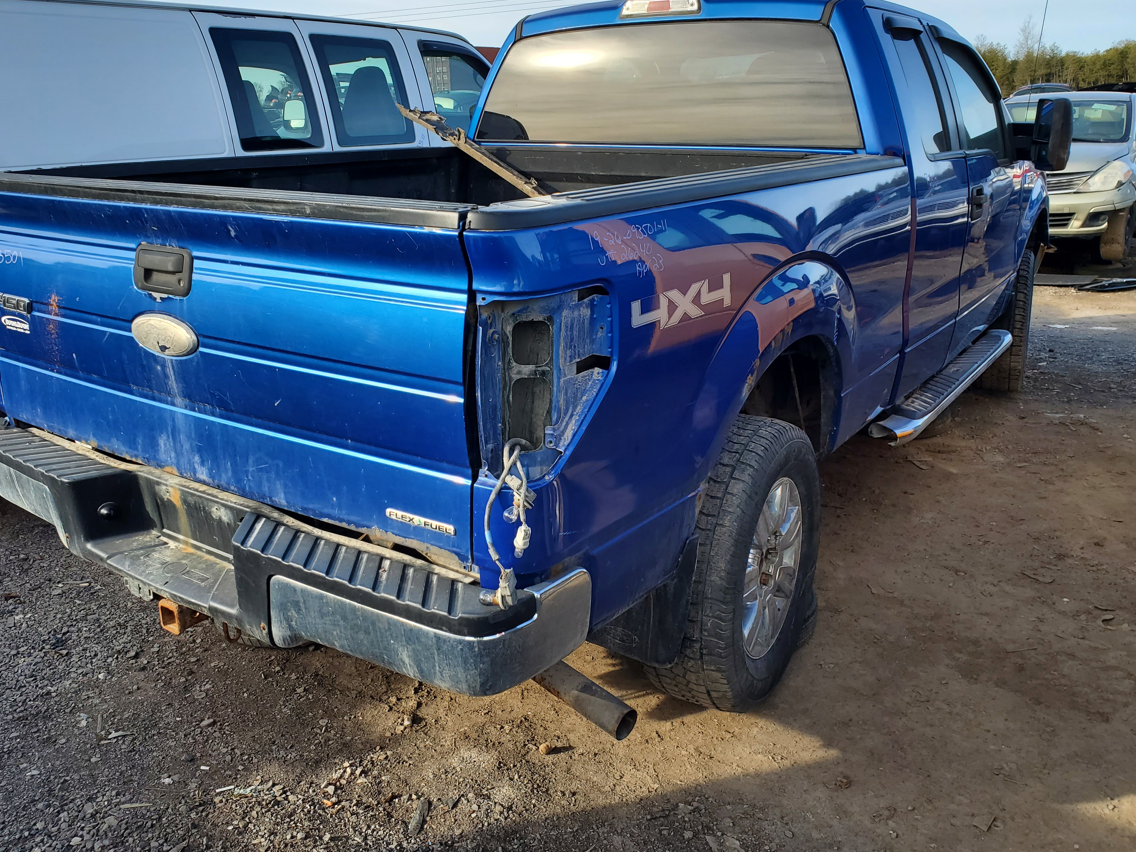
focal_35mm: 29
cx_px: 510
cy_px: 380
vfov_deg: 48.1
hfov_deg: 61.5
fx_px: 952
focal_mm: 4.3
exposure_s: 1/609
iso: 50
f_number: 2.4
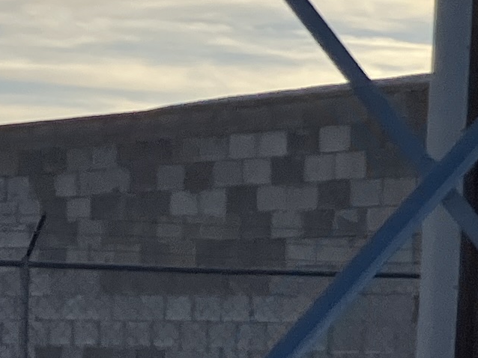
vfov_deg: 8.4
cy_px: 225
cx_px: 1143
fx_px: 2443
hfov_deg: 9.8
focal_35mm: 177
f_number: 1.8
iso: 32
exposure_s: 1/2433
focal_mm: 3.99
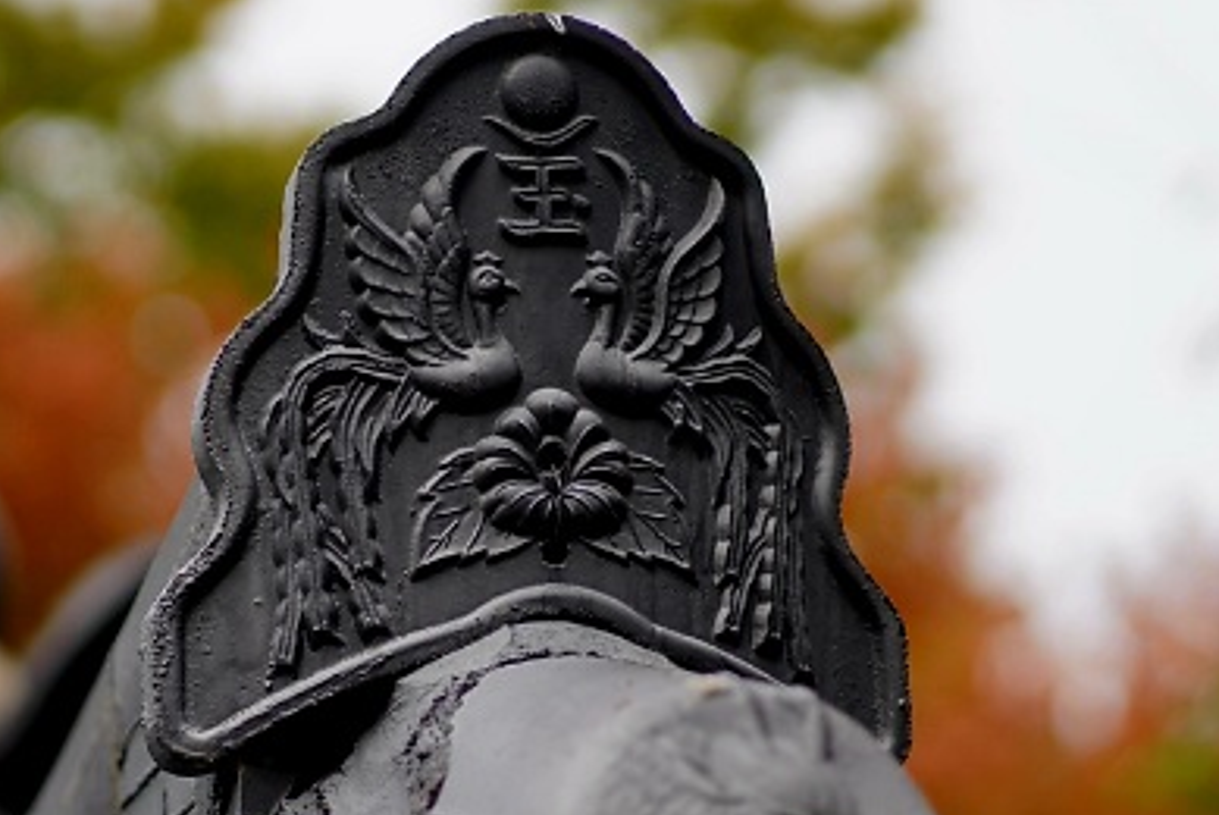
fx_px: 7184
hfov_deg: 9.7
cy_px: 408
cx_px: 500
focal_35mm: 212
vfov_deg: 6.5
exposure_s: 1/1250
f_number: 2
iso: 100
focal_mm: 85
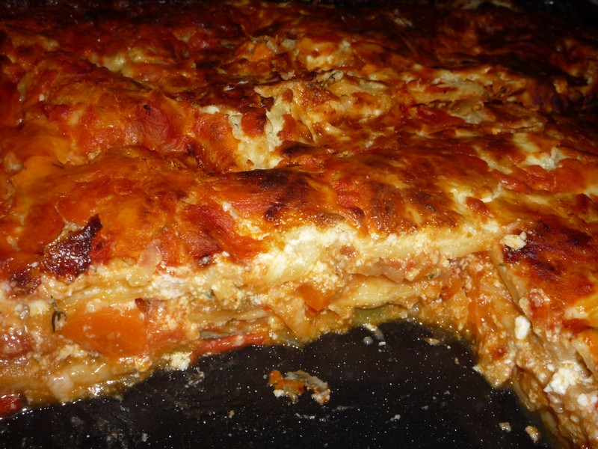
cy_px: 224
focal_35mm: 36
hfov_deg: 51.4
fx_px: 622
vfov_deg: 39.7
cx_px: 299
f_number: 4
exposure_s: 1/30
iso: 100
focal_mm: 6.3
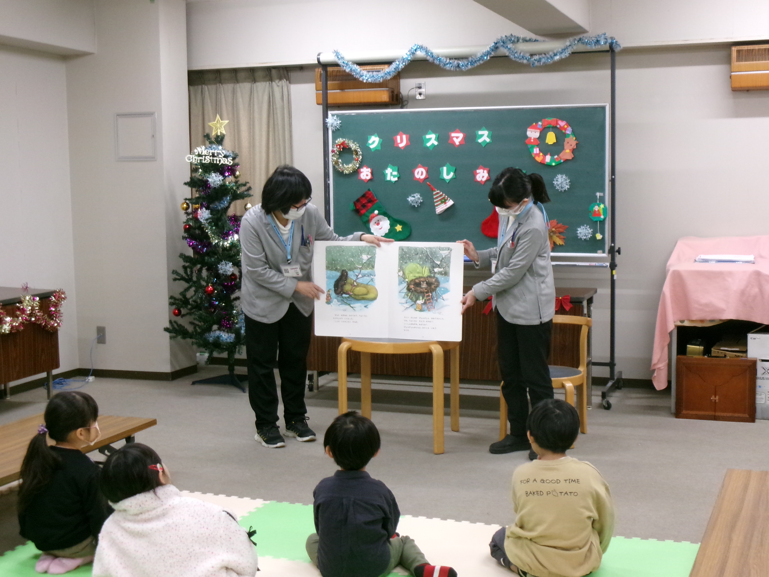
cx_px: 384
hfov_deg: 36.2
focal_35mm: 53
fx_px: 1177
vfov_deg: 27.5
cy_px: 288
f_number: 4.9
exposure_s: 1/25
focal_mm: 9.5
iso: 400
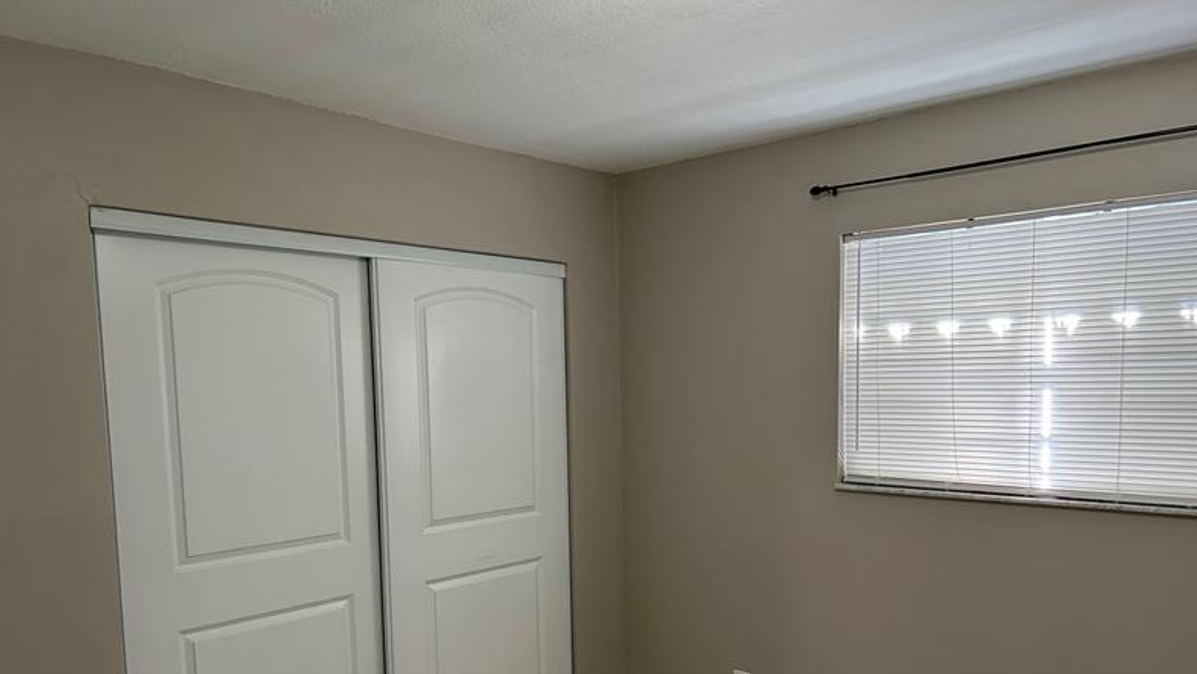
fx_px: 921
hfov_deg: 66.0
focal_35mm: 29
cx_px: 605
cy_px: 456
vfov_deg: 39.7
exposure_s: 1/60
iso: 125
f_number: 1.5
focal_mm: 5.7
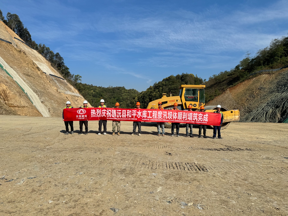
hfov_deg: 71.6
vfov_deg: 56.8
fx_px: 200
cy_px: 108
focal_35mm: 24
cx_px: 144
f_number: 1.78
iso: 80
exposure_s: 1/4049
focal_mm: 6.76
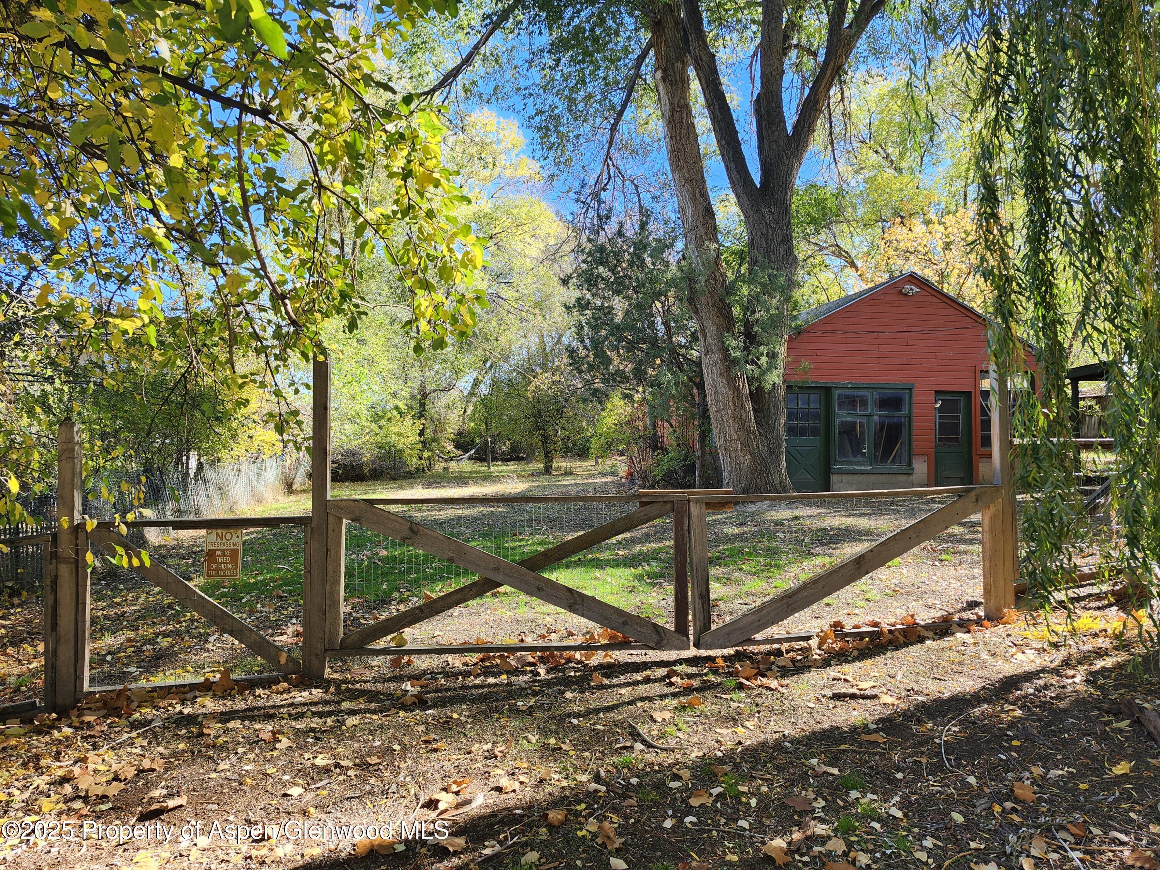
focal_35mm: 23
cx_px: 580
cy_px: 435
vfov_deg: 58.9
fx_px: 771
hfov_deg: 73.9
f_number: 1.8
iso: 25
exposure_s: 1/194
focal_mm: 5.54
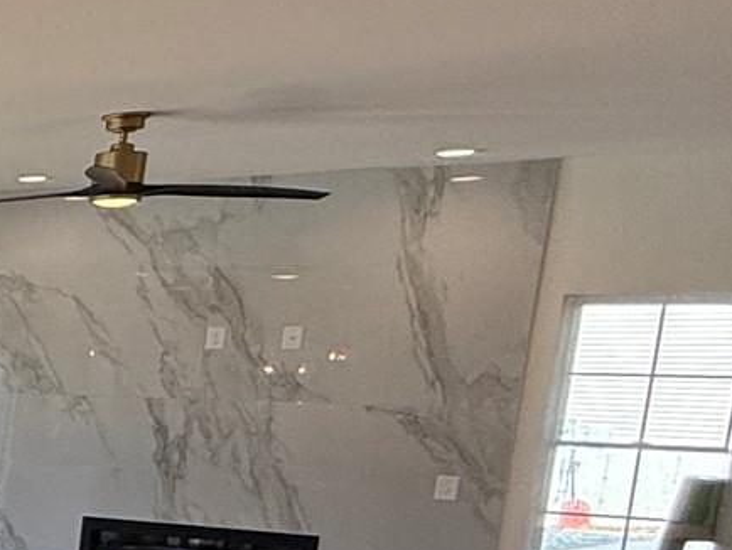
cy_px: 520
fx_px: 1396
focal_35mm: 66
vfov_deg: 21.7
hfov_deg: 15.7
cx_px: -983
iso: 64
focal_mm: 2.22
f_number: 2.2
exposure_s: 1/160
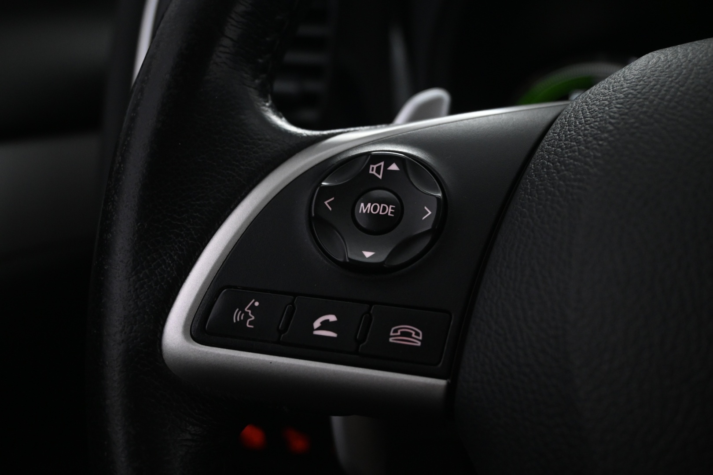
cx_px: 356
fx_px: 728
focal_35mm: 37
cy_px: 238
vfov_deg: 36.2
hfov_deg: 52.2
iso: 1600
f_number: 4.2
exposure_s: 1/20
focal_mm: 24.5
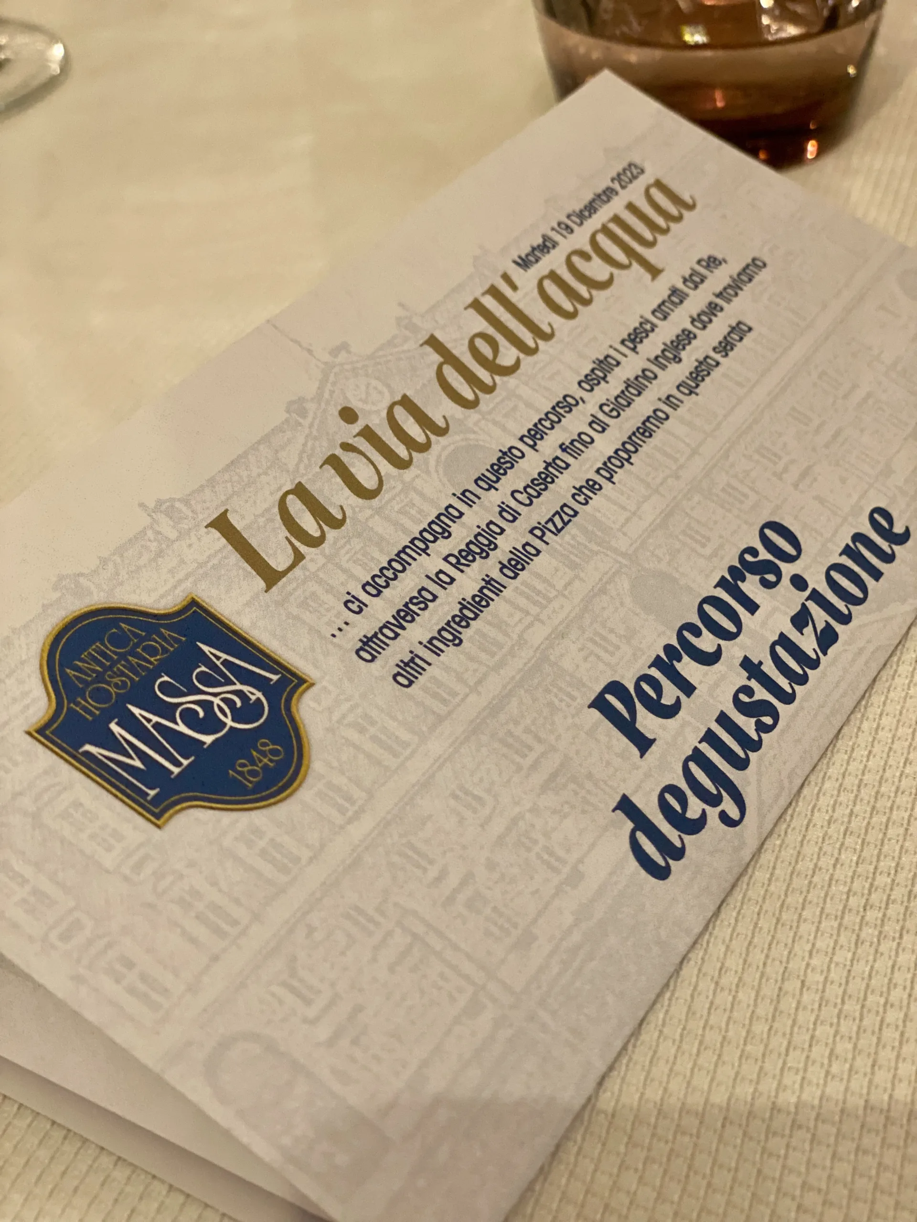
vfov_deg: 36.8
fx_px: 1837
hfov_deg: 28.0
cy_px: 611
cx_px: 458
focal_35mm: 52
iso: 250
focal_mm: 6
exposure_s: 1/33
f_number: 2
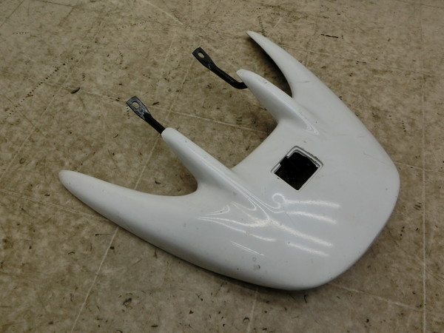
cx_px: 222
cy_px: 166
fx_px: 321
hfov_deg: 69.4
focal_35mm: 25
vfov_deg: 54.9
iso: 160
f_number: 3.5
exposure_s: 1/250
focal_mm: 4.5
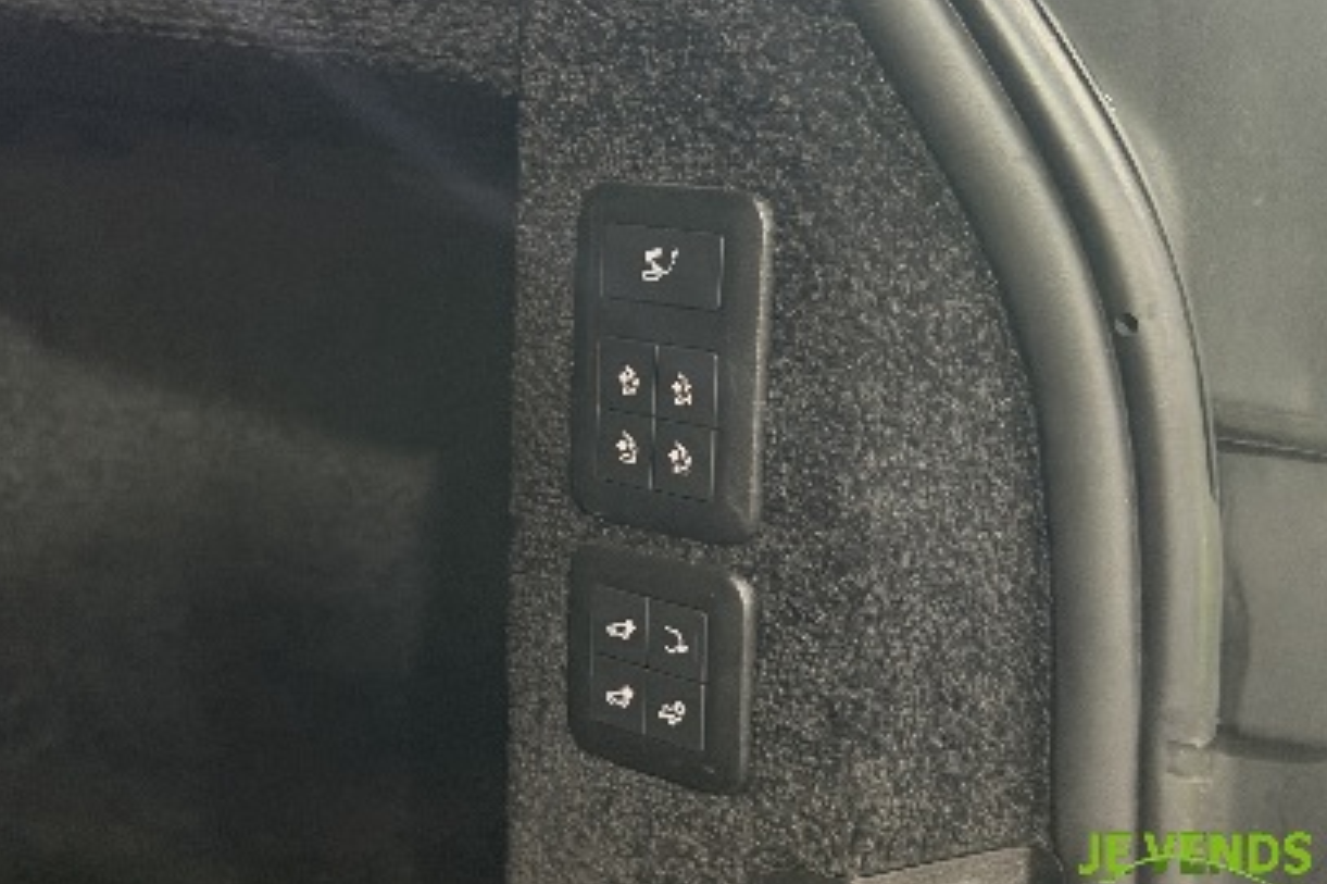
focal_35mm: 51
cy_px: 447
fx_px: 1879
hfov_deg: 38.9
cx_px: 652
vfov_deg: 26.5
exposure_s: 1/20
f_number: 1.78
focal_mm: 6.76
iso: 800
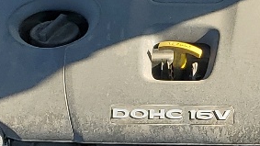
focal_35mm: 160
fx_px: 1103
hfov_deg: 13.2
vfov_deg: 7.6
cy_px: 138
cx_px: 291
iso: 50
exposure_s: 1/1000
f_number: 1.5
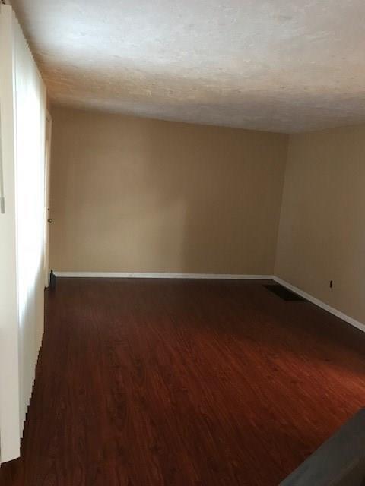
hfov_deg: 49.7
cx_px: 182
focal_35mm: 28
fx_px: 394
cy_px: 243
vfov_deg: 63.4
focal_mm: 3.99
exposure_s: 1/4
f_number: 1.8
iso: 100
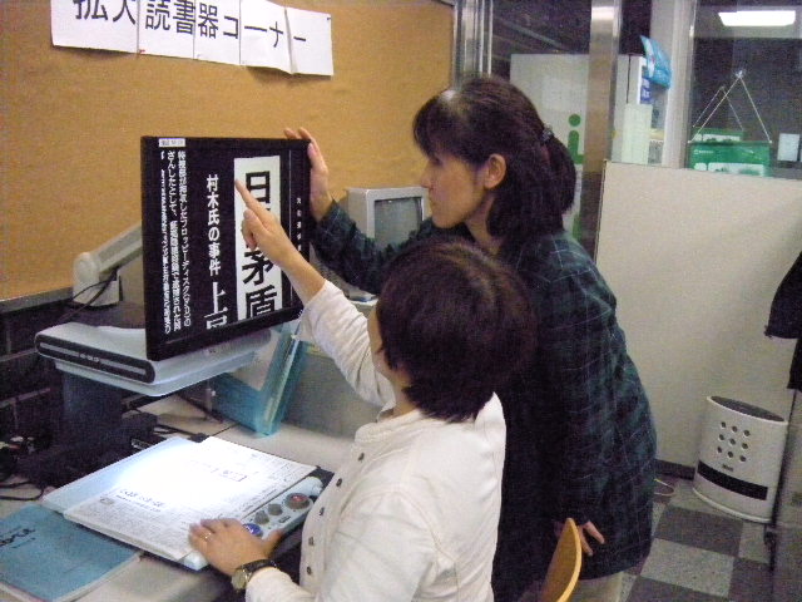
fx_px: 811
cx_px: 401
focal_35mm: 35
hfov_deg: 52.6
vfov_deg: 40.7
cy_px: 301
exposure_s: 1/81.5
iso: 1600
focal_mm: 5.9
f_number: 3.8
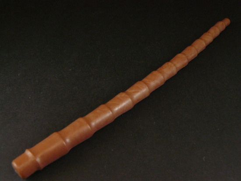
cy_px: 90
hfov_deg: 51.3
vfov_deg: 39.7
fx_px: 251
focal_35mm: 36
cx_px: 120
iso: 400
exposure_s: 1/30
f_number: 4
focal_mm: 6
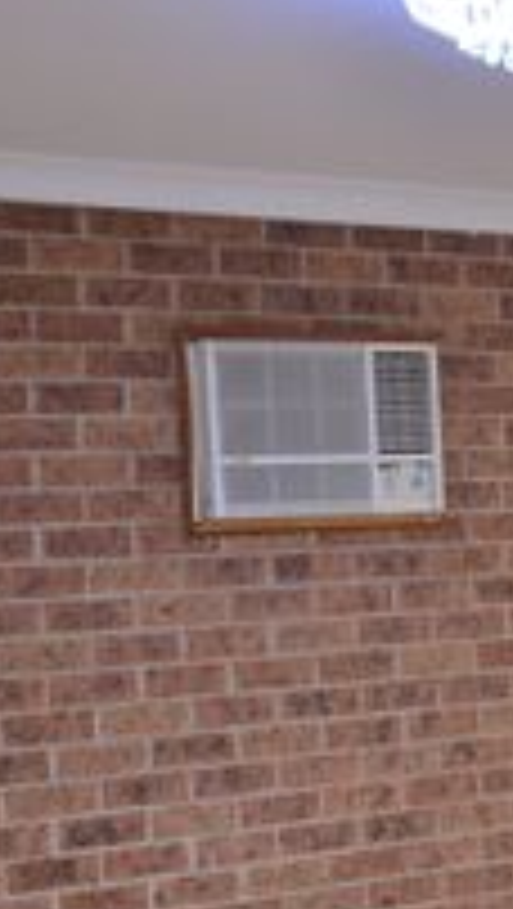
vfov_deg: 28.8
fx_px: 1761
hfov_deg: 16.2
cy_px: 574
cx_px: 526
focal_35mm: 73
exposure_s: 1/40
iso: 800
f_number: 3.5
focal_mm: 20
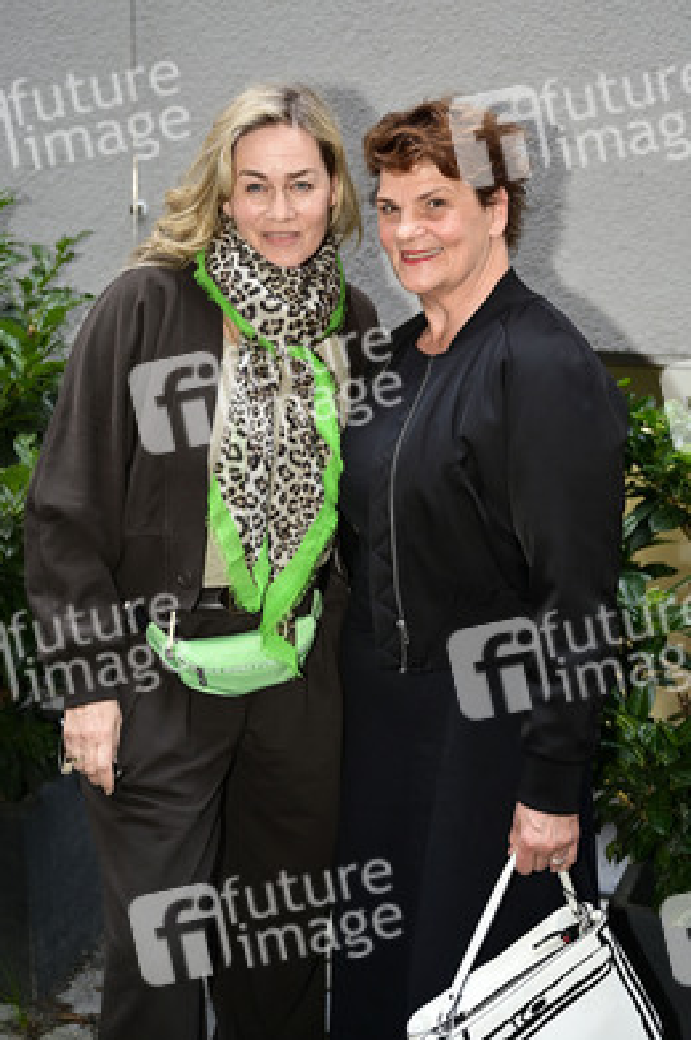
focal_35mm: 44
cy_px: 524
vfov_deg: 44.5
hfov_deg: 30.5
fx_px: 1269
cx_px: 343
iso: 1250
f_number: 3.2
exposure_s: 1/200
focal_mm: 43
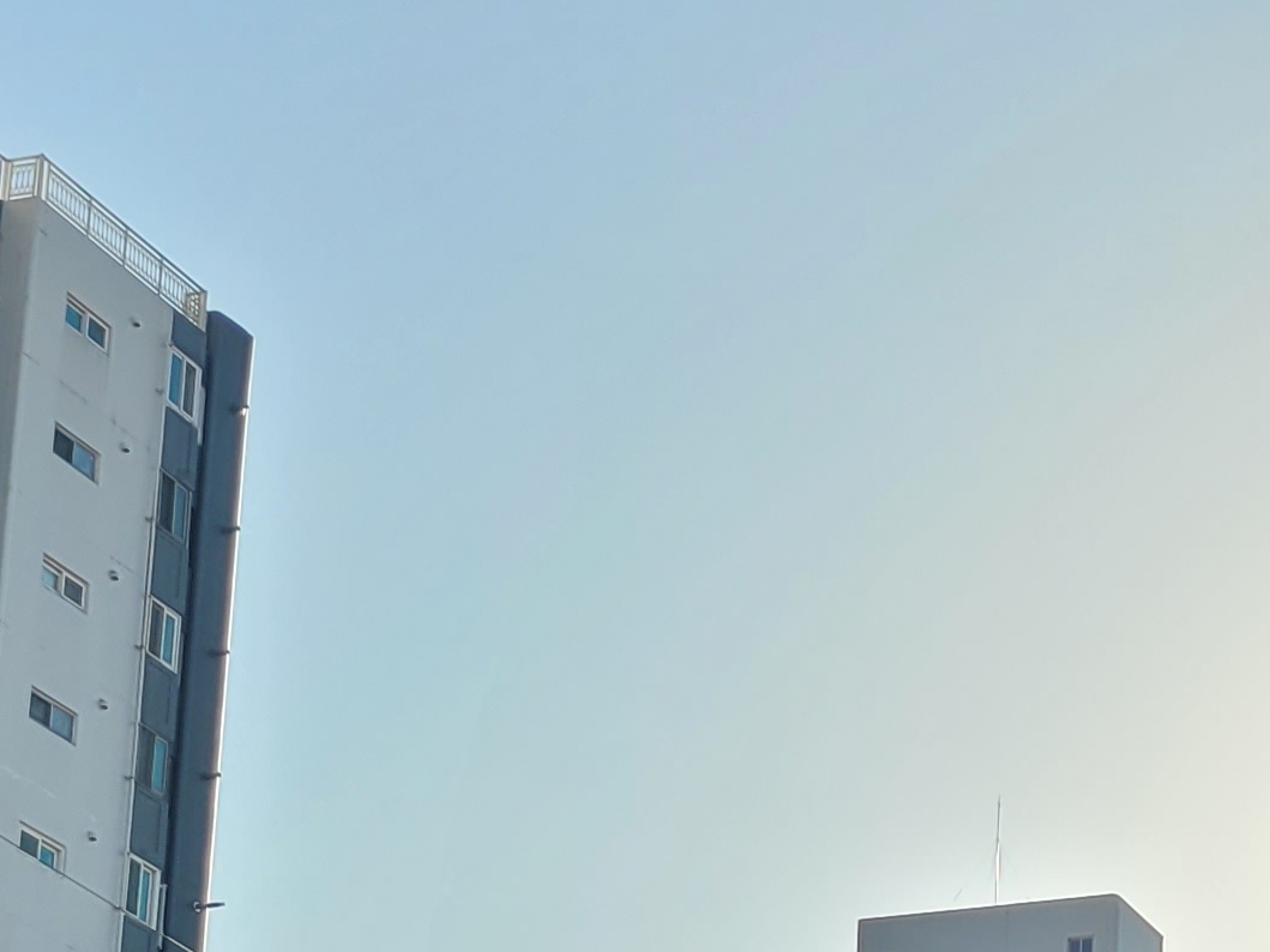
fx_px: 3632
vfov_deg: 13.6
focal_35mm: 99
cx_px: 1787
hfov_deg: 18.1
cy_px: 1633
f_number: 1.8
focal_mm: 5.4
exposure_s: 1/1584
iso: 40
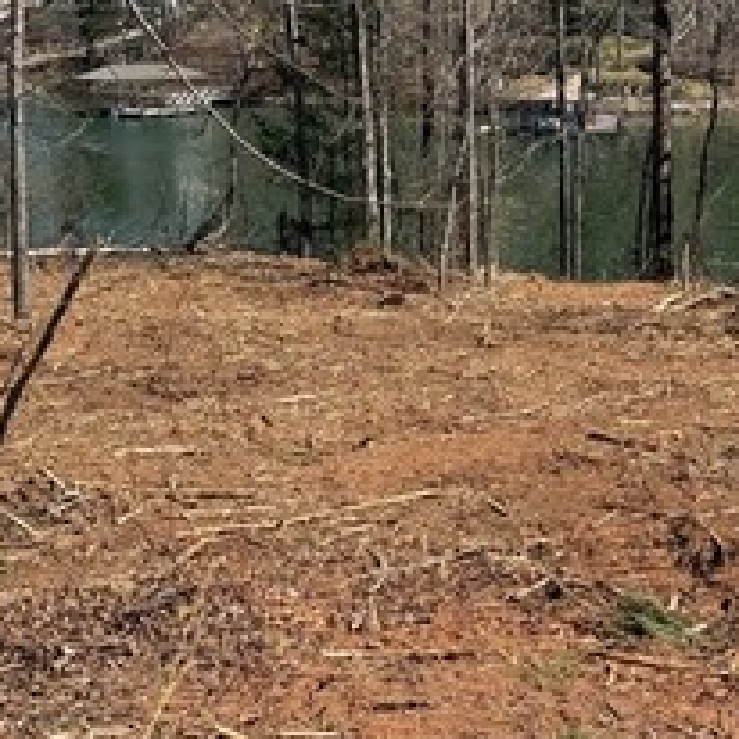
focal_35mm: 66
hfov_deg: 26.0
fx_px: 1594
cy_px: 362
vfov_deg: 26.1
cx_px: 488
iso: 80
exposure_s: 1/3584
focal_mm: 6.76
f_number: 1.78
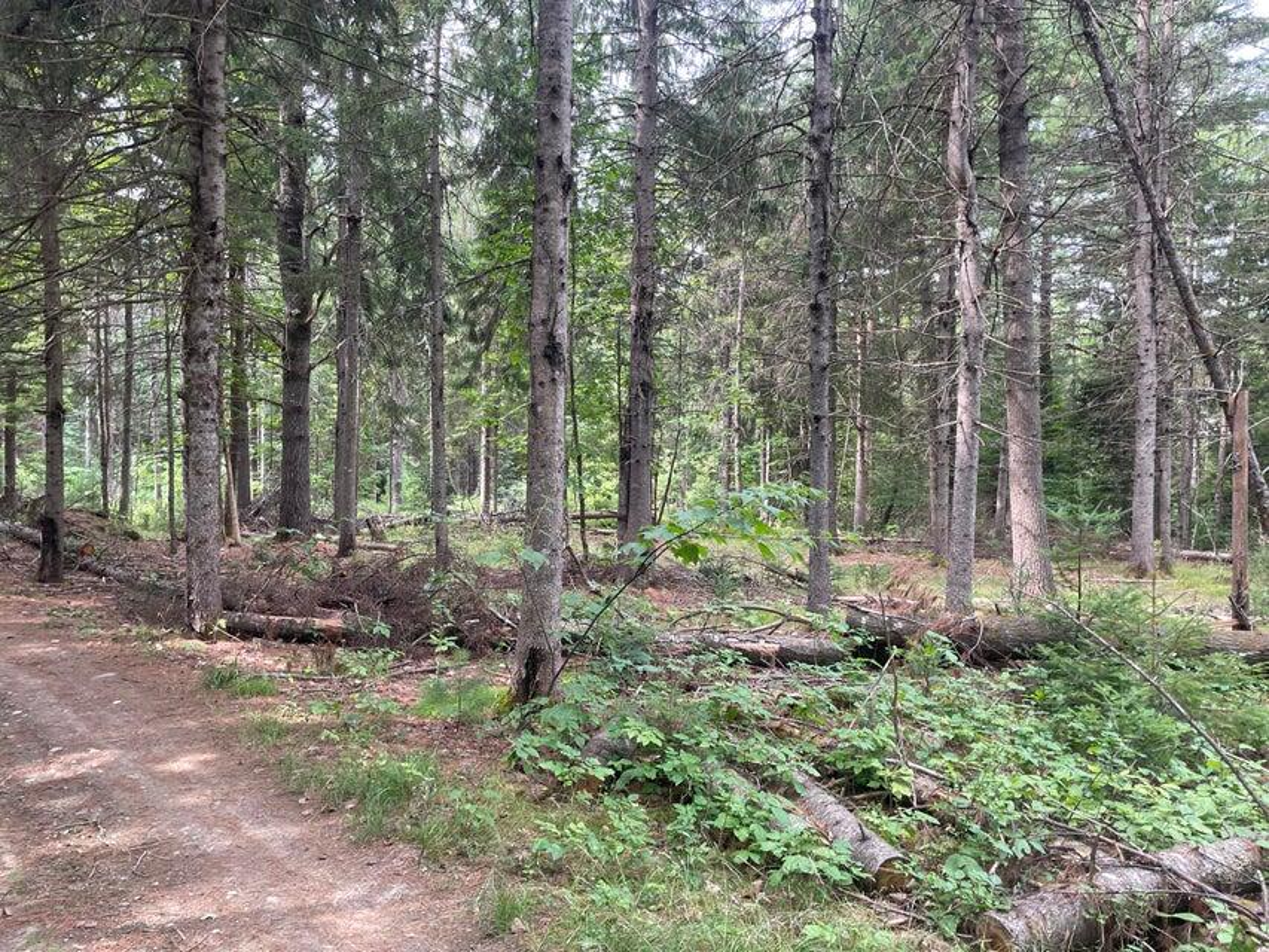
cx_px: 634
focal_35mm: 26
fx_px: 953
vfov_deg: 53.1
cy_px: 476
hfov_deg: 67.3
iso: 50
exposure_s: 1/121
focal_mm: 4.2
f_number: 1.6
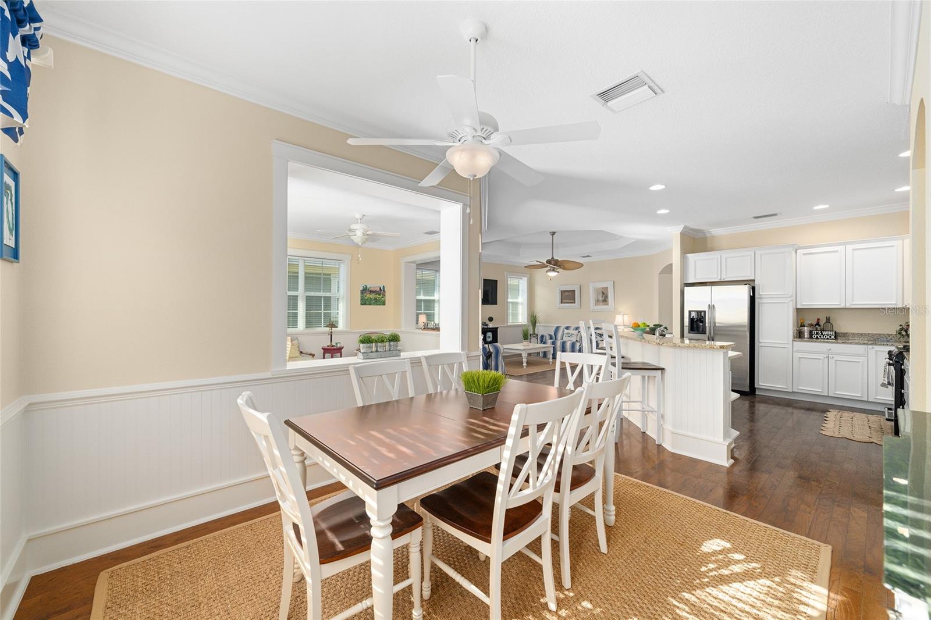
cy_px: 310
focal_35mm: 14
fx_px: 362
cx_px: 466
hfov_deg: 104.3
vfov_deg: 81.2
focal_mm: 14
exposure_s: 1/40
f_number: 8
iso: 400
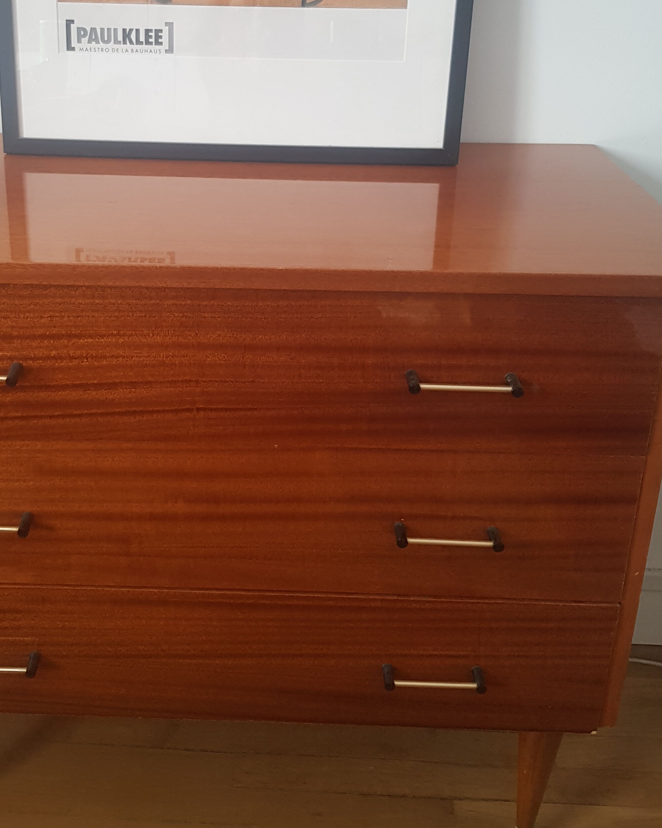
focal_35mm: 41
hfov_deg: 36.1
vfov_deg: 43.6
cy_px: 227
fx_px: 1004
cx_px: 222
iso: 100
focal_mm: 4.2
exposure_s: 1/60
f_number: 1.7
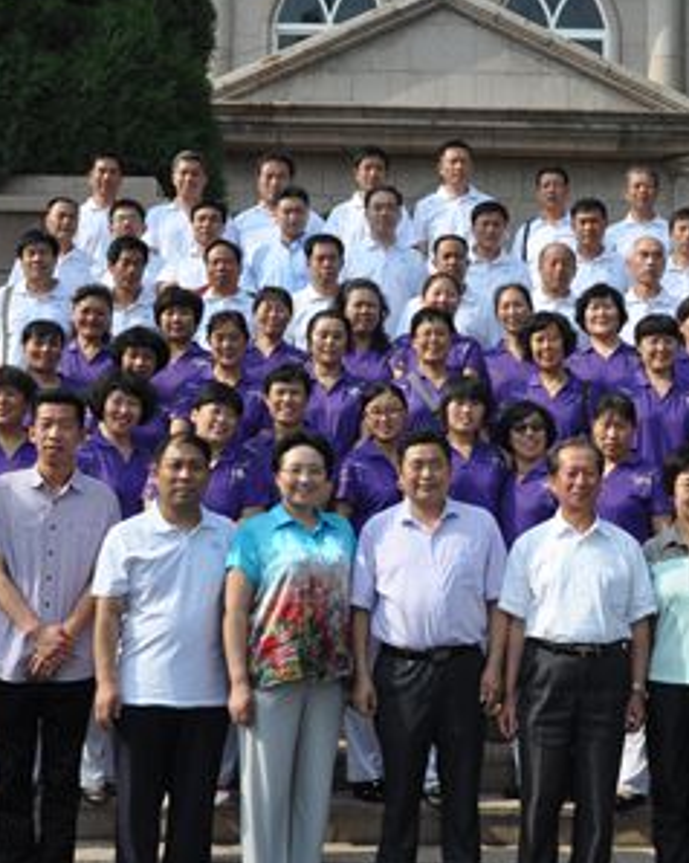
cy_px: 462
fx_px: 1378
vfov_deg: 34.8
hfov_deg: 27.9
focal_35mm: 54
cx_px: 443
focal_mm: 22
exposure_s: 1/500
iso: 640
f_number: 11
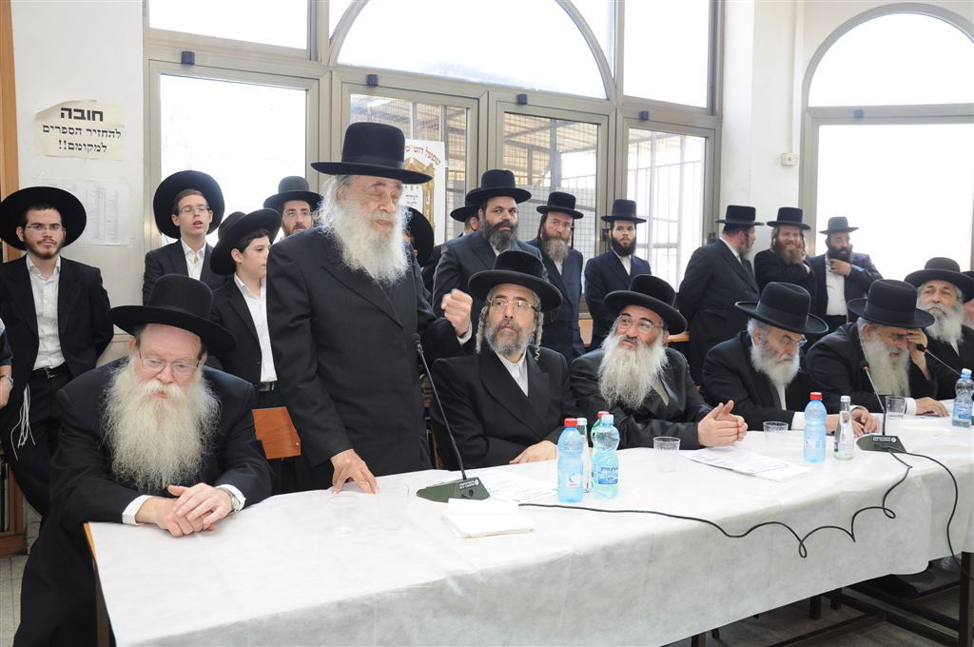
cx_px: 487
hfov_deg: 59.6
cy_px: 324
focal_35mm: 32
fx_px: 851
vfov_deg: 41.6
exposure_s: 1/60
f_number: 4.5
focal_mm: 21
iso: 500
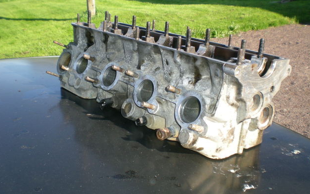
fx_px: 346
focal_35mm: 41
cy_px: 92
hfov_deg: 48.2
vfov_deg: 31.2
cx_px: 155
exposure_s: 1/213
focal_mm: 6.3
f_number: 4.6
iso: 100
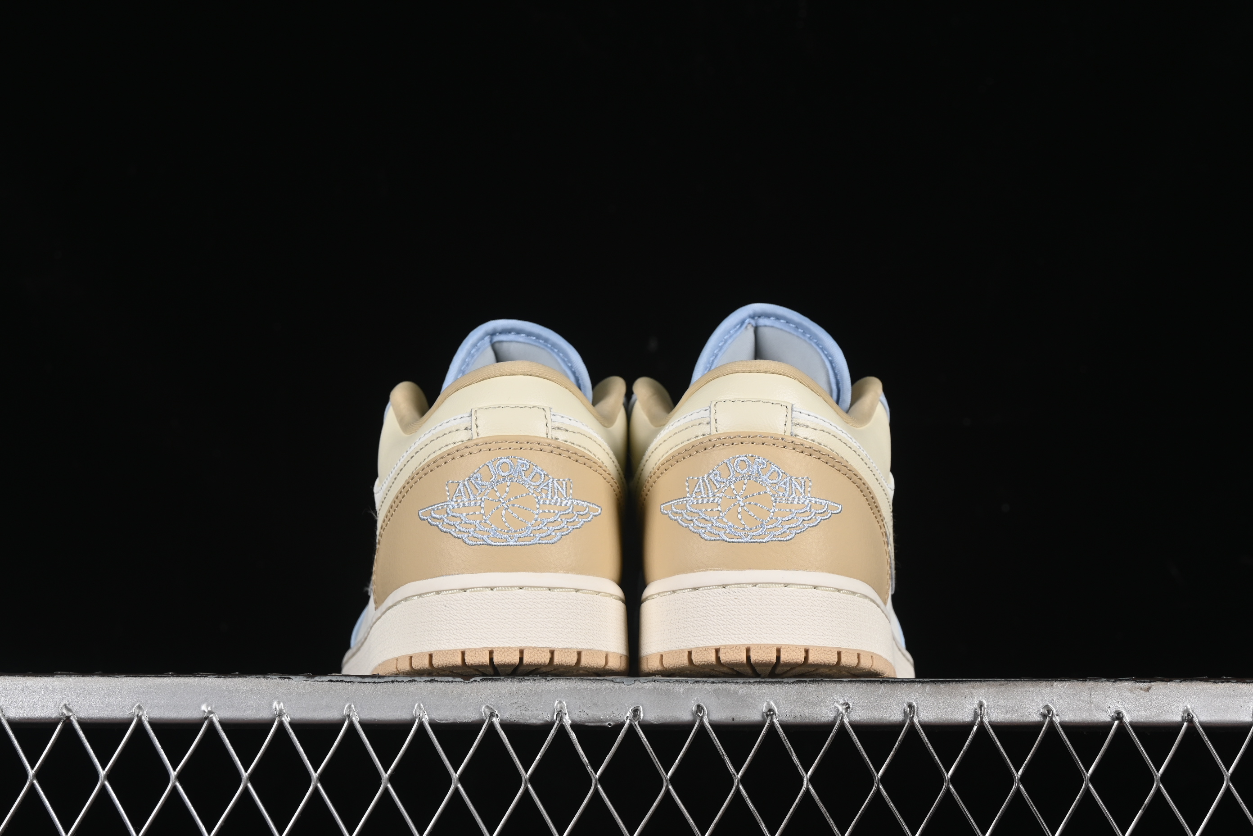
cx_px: 626
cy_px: 418
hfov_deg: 27.0
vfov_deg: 18.2
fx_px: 2610
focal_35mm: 75
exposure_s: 1/80
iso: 160
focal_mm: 50
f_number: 8
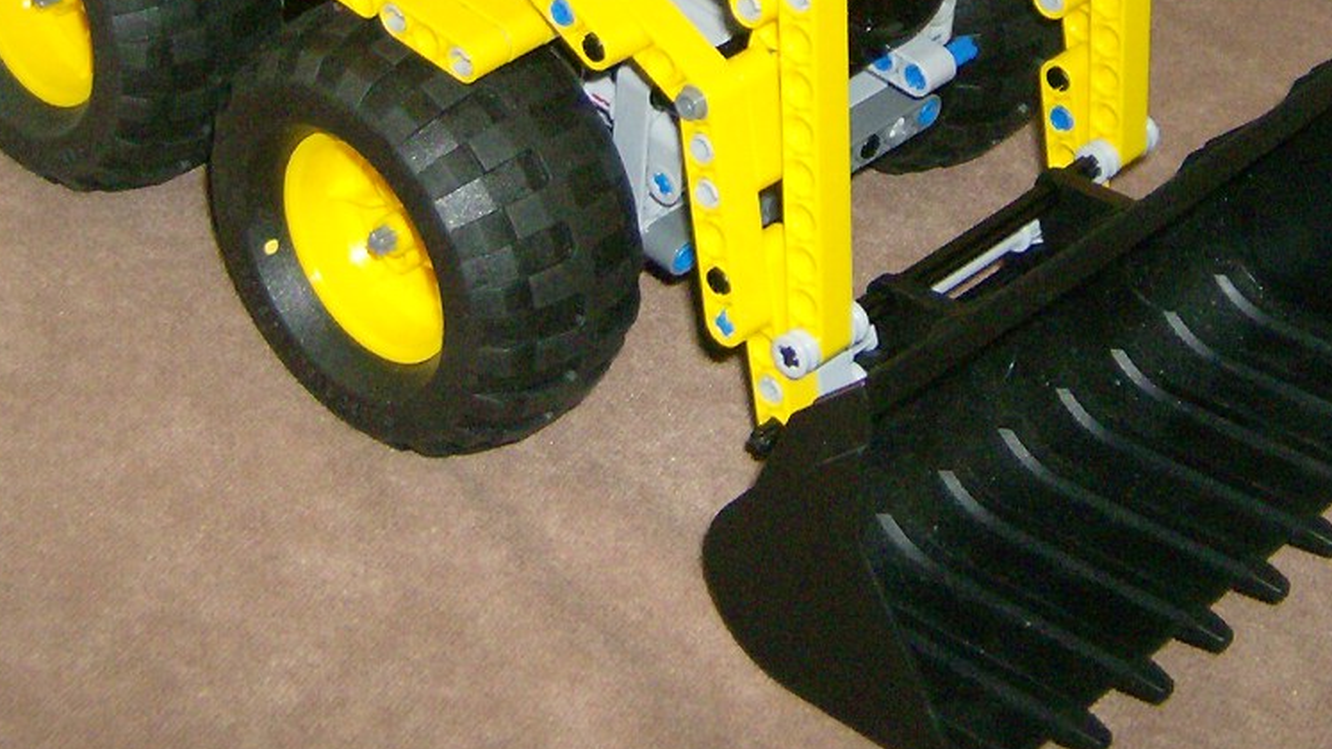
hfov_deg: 25.2
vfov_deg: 13.9
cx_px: 829
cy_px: -212
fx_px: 2967
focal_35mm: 84
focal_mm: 6
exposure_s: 1/60
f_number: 2.8
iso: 200
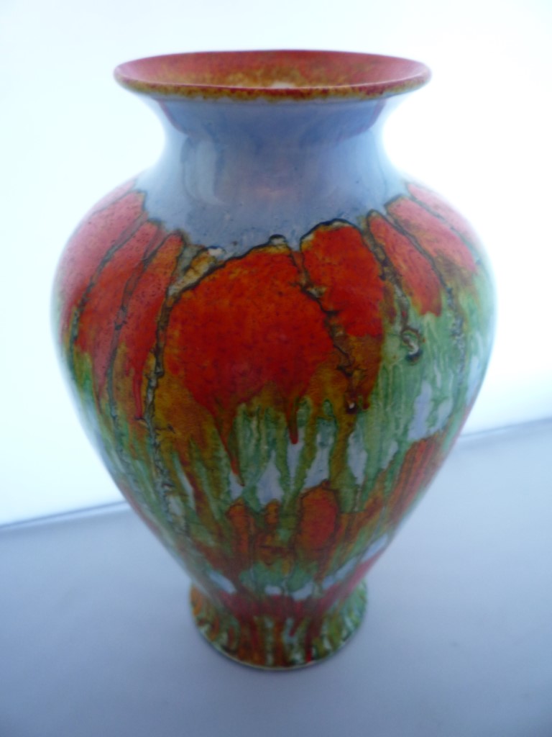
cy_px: 368
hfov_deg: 46.8
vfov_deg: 60.0
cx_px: 276
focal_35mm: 30
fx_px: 638
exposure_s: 1/30
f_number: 3.3
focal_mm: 5.2
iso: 160
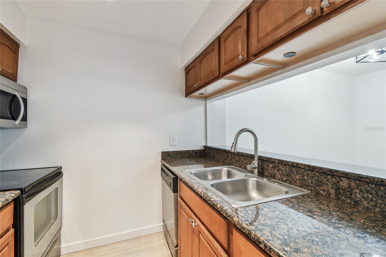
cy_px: 128
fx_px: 161
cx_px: 193
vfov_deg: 77.3
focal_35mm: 15
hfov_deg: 100.4
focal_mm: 10
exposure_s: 1/2
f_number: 7.1
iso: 100
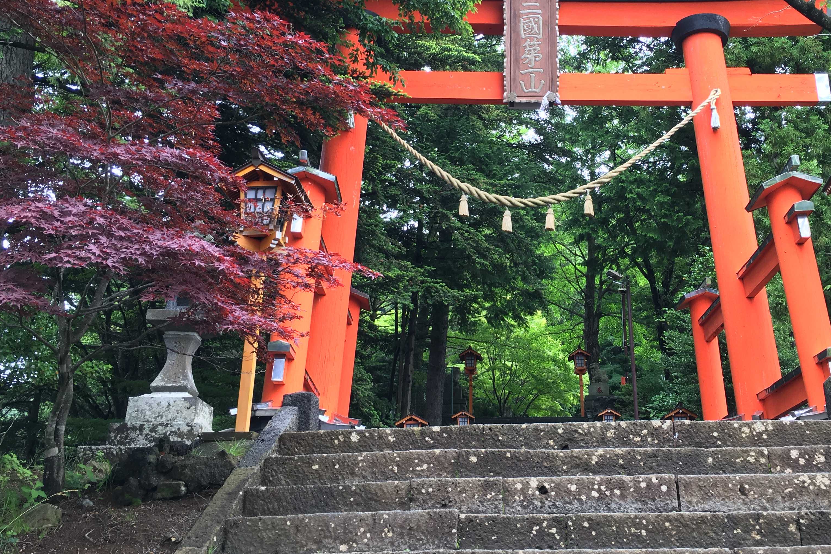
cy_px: 193
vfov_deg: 33.2
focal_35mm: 40
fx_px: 923
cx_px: 510
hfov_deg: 48.1
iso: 25
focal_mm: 4.15
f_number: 2.2
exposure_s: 1/60
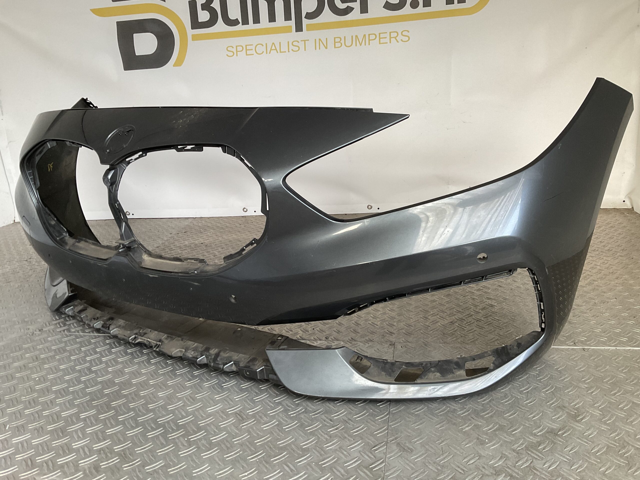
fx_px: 536
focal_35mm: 29
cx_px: 320
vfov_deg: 48.2
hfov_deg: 61.7
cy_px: 240
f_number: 1.8
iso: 64
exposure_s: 1/50
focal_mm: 3
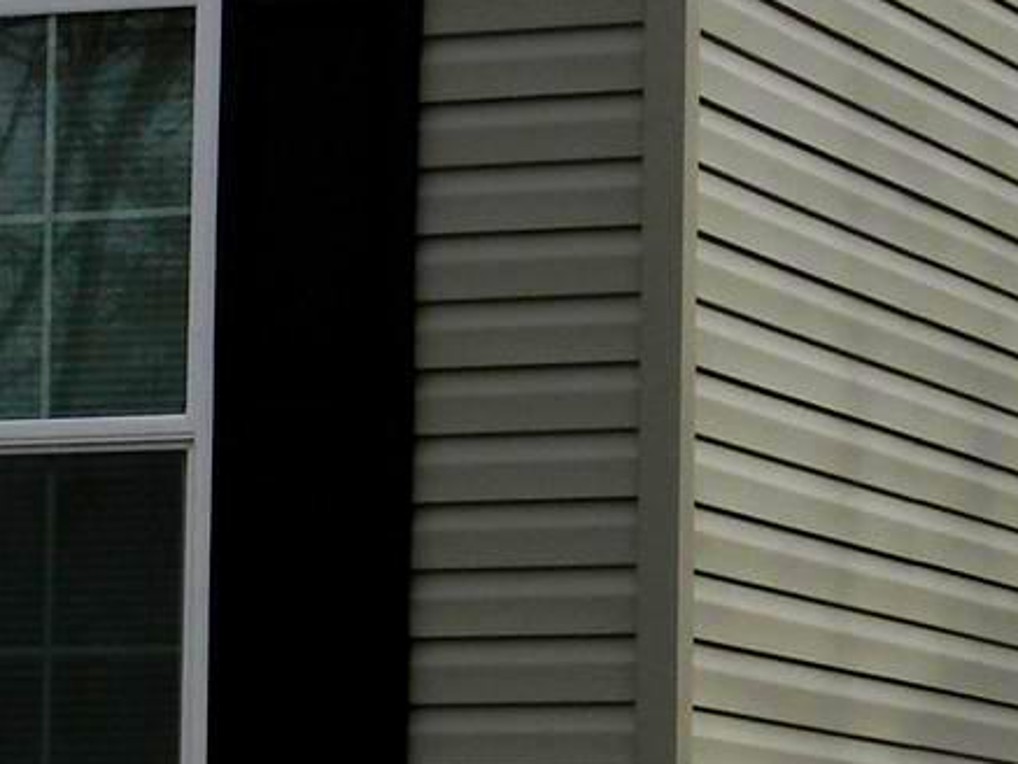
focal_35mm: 192
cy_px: 550
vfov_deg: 7.7
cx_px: 666
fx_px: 5648
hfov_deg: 10.3
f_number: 7.6
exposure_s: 1/242
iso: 80
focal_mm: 7.3
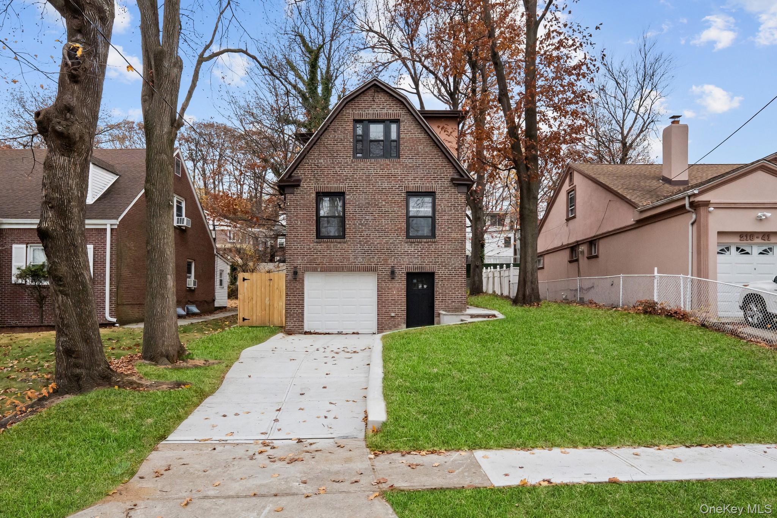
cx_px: 388
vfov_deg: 59.5
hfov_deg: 81.2
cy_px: 259
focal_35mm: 21
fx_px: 453
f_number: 10
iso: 3200
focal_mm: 14
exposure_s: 1/250
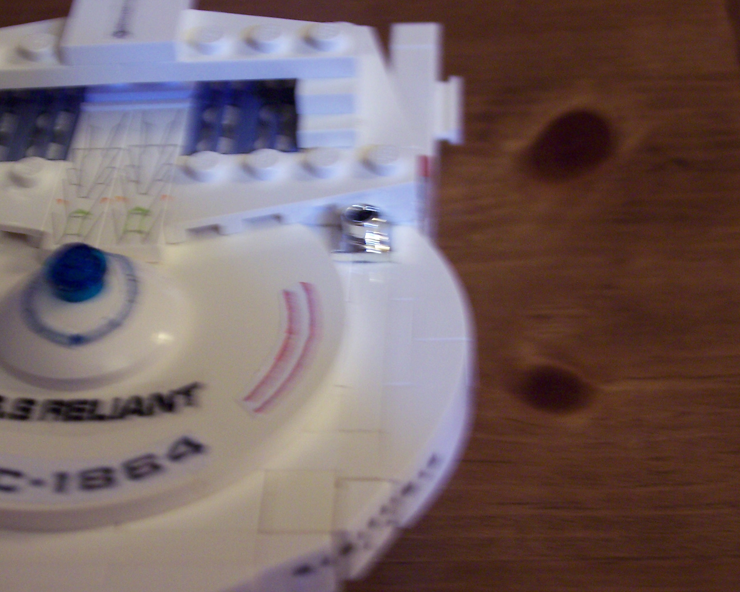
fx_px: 1905
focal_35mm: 87
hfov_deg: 21.9
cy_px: 280
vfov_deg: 17.7
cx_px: 263
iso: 200
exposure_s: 1/15
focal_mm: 13.3
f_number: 4
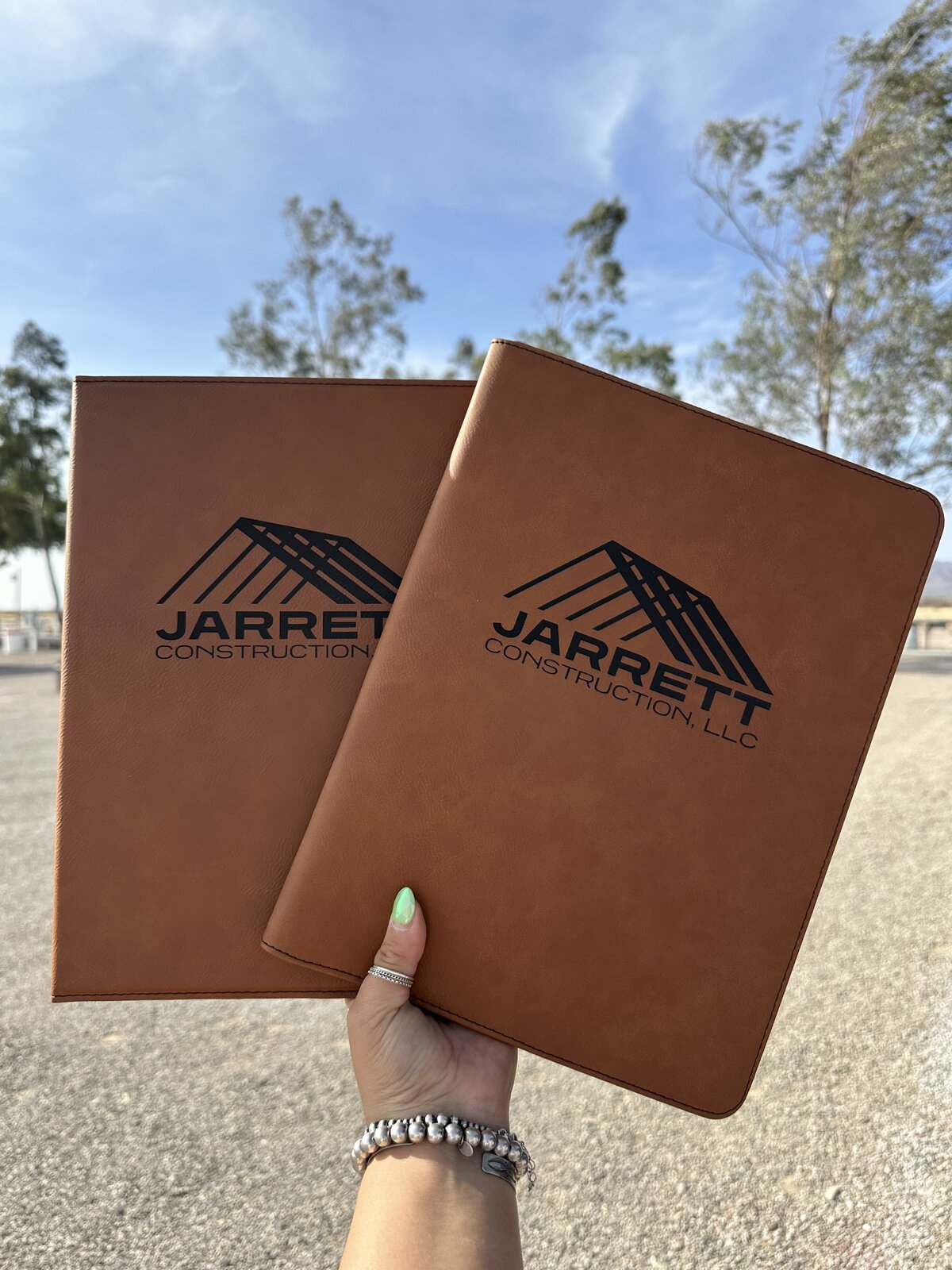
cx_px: 476
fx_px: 880
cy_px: 635
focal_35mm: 24
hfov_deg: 56.8
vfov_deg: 71.6
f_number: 1.78
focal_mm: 6.86
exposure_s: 1/2732
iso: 80
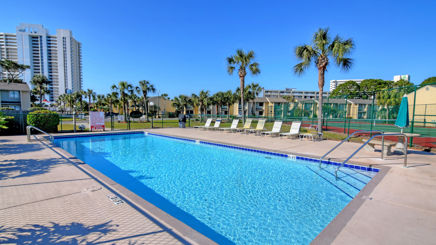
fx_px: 203
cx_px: 220
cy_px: 132
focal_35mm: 18
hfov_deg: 94.2
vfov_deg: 62.3
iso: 400
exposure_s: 1/1000
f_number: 8
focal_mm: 11
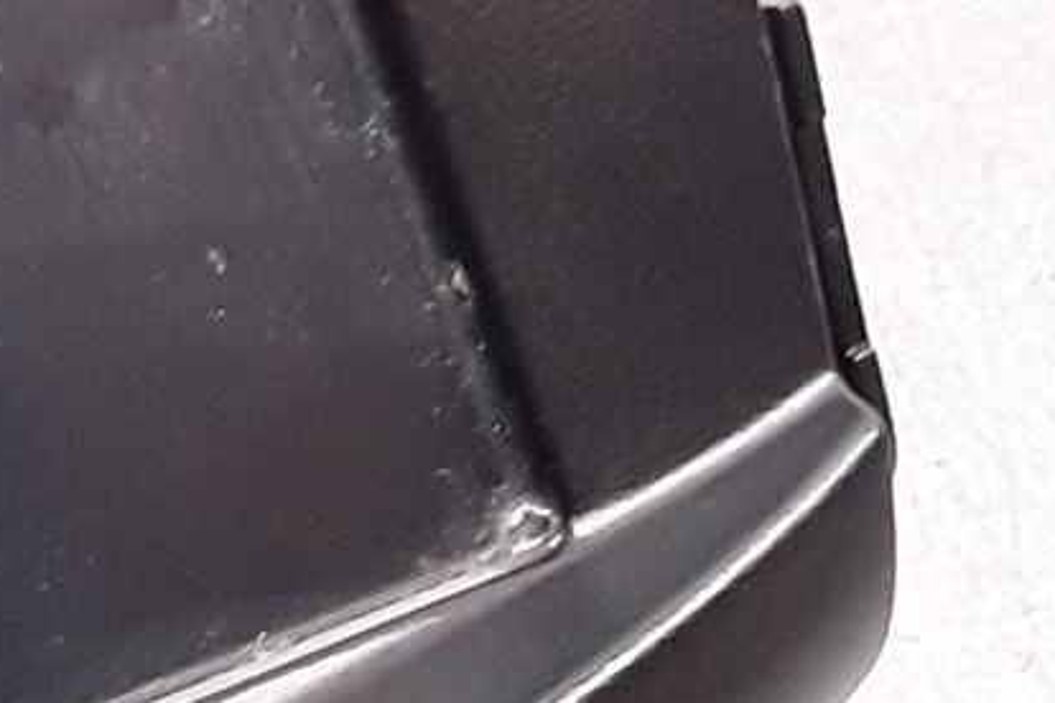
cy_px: -183
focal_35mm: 144
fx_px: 4220
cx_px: -670
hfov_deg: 13.2
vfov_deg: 9.4
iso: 100
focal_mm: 2.91
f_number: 1.9
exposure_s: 1/50
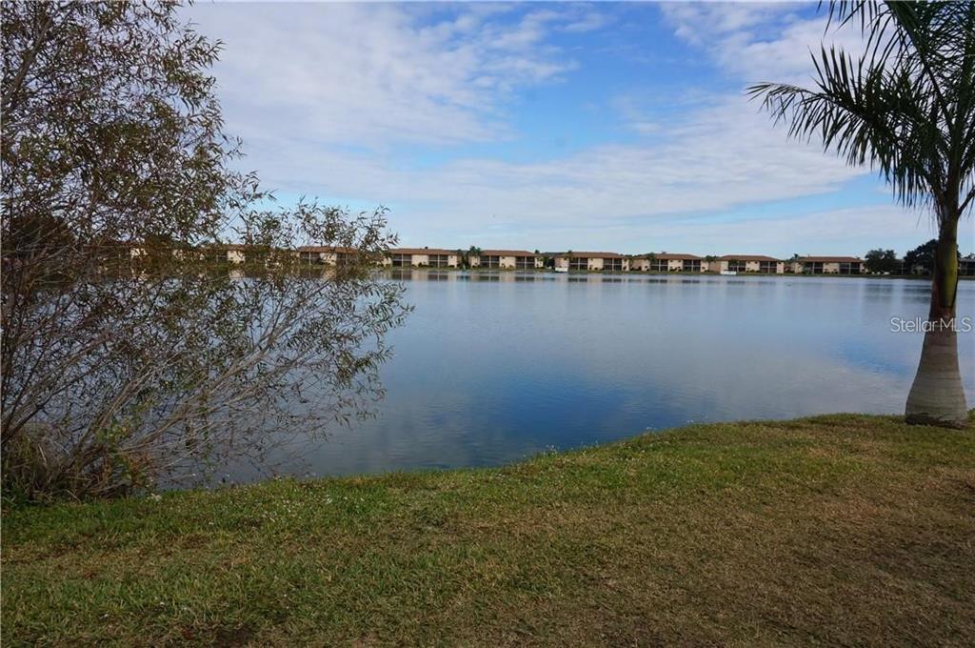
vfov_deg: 53.0
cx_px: 488
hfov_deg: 73.8
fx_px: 649
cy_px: 324
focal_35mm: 24
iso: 200
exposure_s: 1/160
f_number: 14
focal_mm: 16
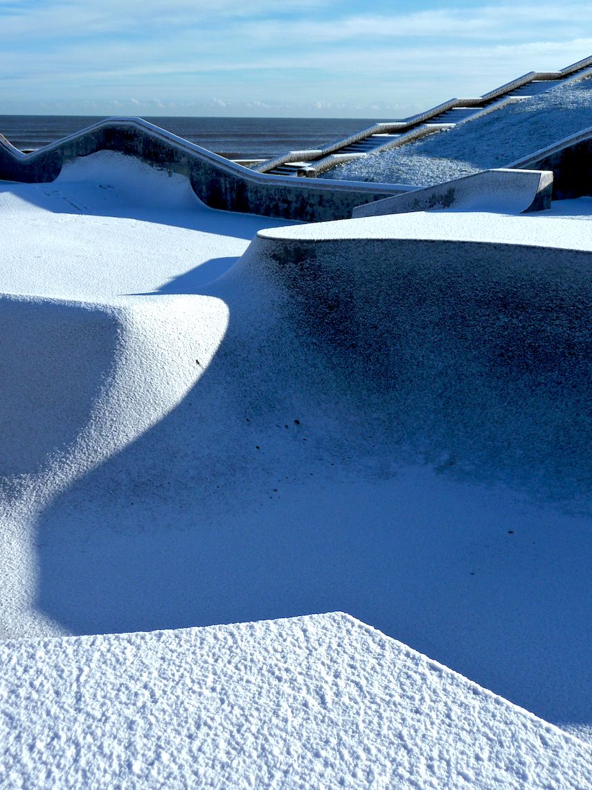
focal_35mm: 36
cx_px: 296
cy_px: 395
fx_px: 821
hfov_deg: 39.7
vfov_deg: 51.4
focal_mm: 6
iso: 100
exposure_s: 1/800
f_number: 3.7
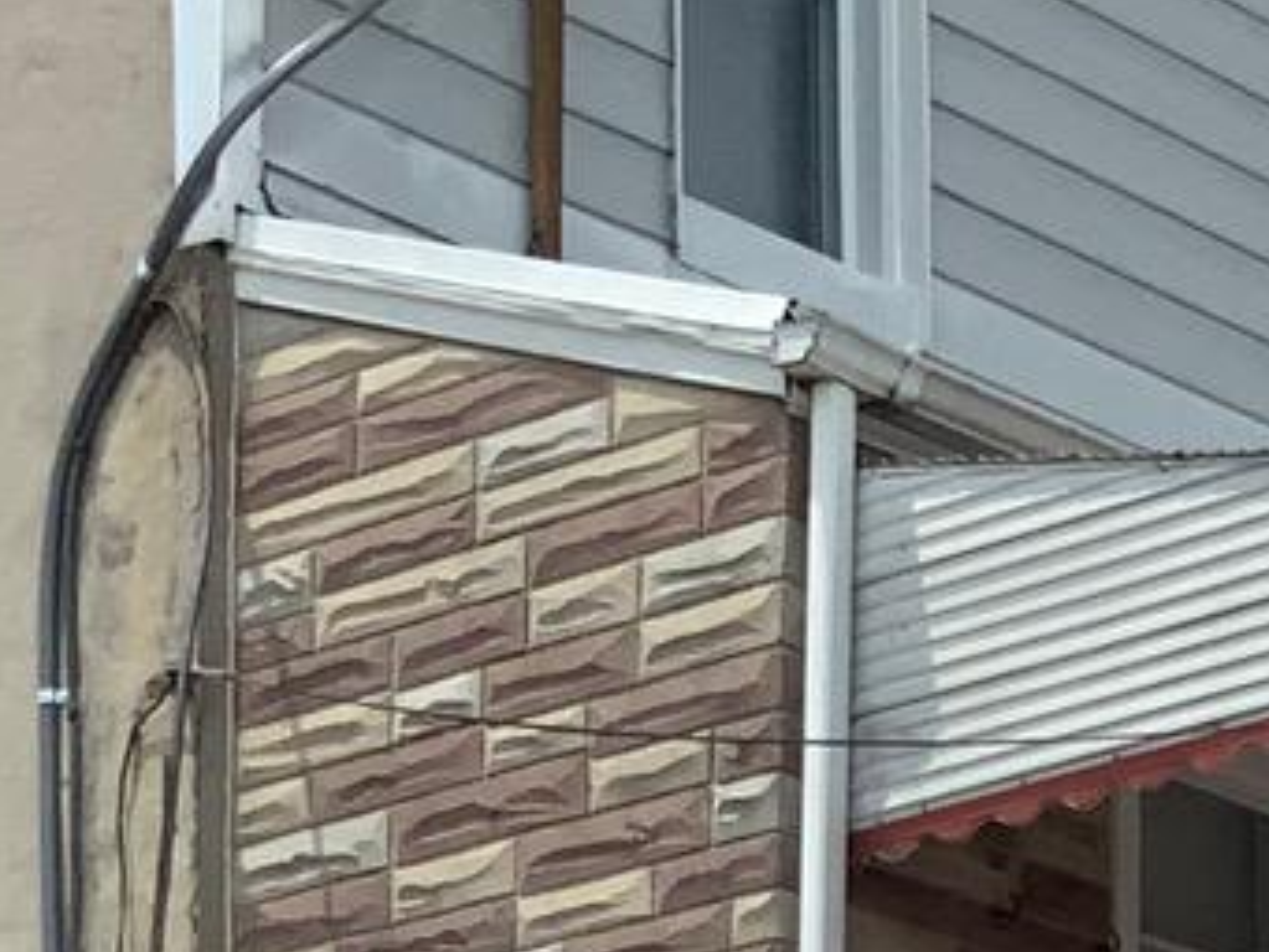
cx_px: 1396
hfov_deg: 11.2
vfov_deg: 8.2
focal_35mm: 174
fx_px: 6381
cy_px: 1826
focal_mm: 3
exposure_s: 1/2320
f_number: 1.8
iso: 20
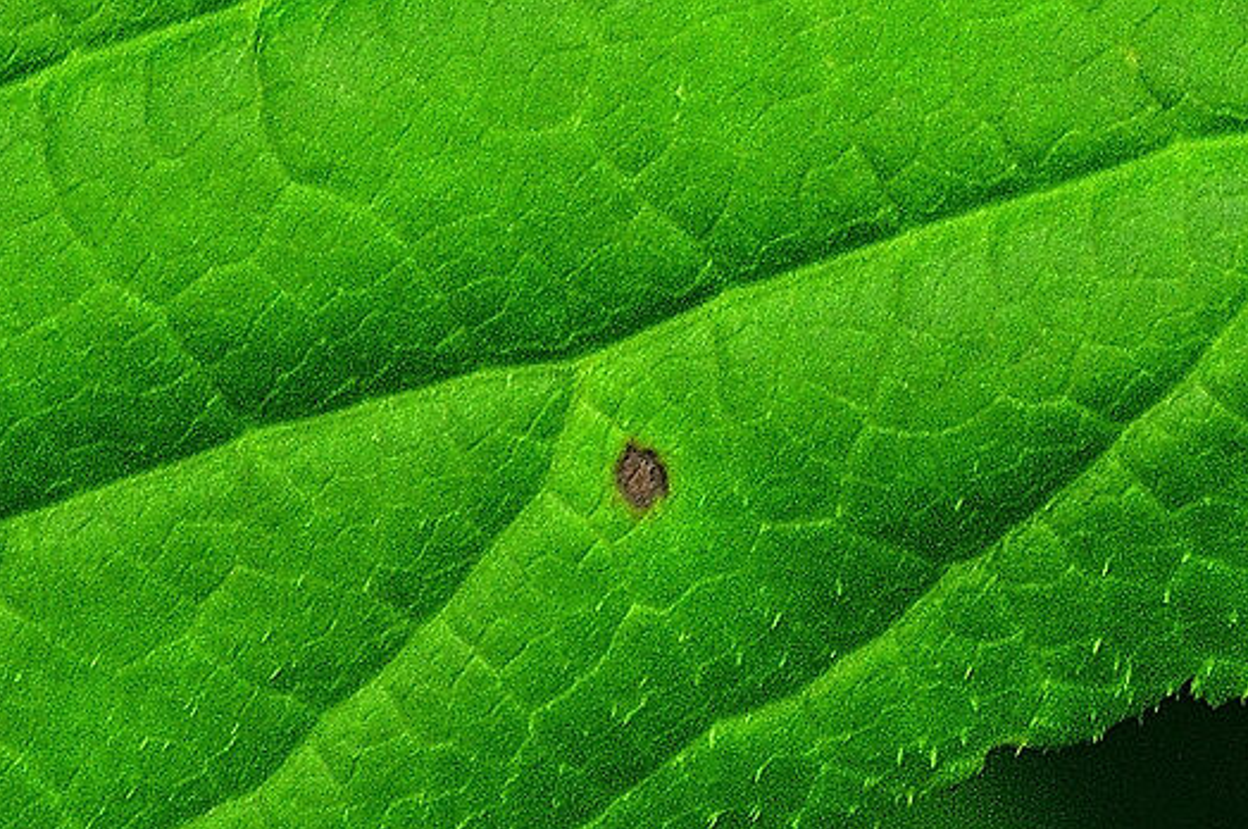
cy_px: -657
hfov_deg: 1.0
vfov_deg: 0.7
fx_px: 71324
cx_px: 867
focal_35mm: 2060
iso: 400
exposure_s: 1/200
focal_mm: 300
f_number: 5.6
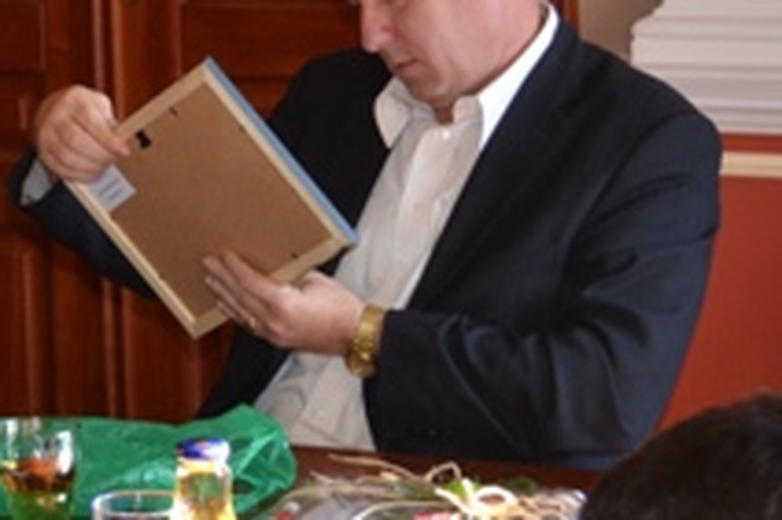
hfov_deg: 12.9
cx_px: -221
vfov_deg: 8.9
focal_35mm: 154
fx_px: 3343
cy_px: 61
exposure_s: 1/80
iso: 400
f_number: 5
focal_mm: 34
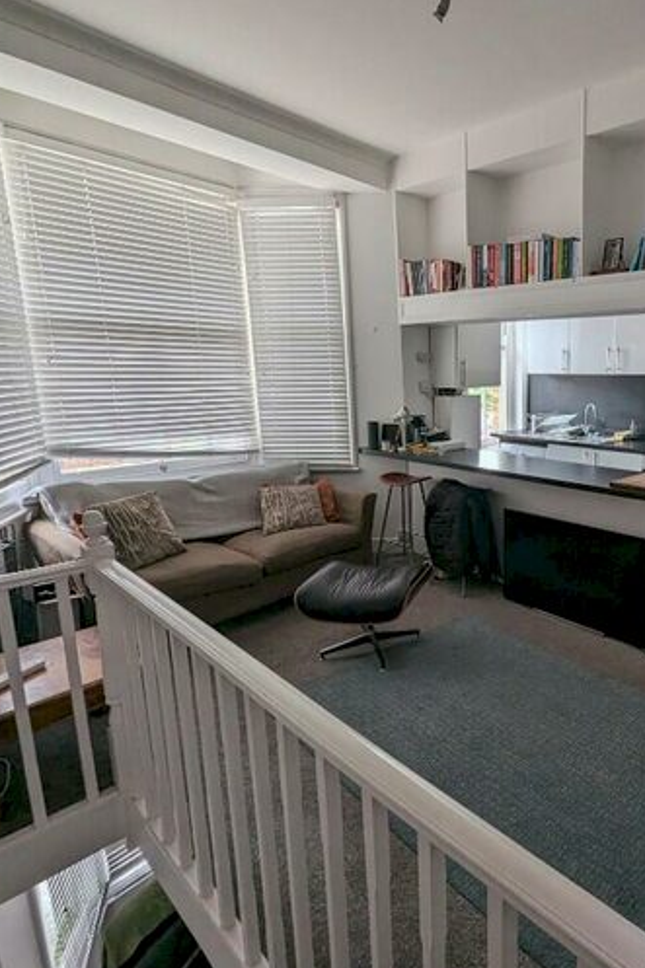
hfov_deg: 59.1
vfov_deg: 86.9
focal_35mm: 19
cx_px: 523
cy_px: 472
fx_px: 511
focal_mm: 1.95
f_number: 2.2
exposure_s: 1/41.2
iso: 112
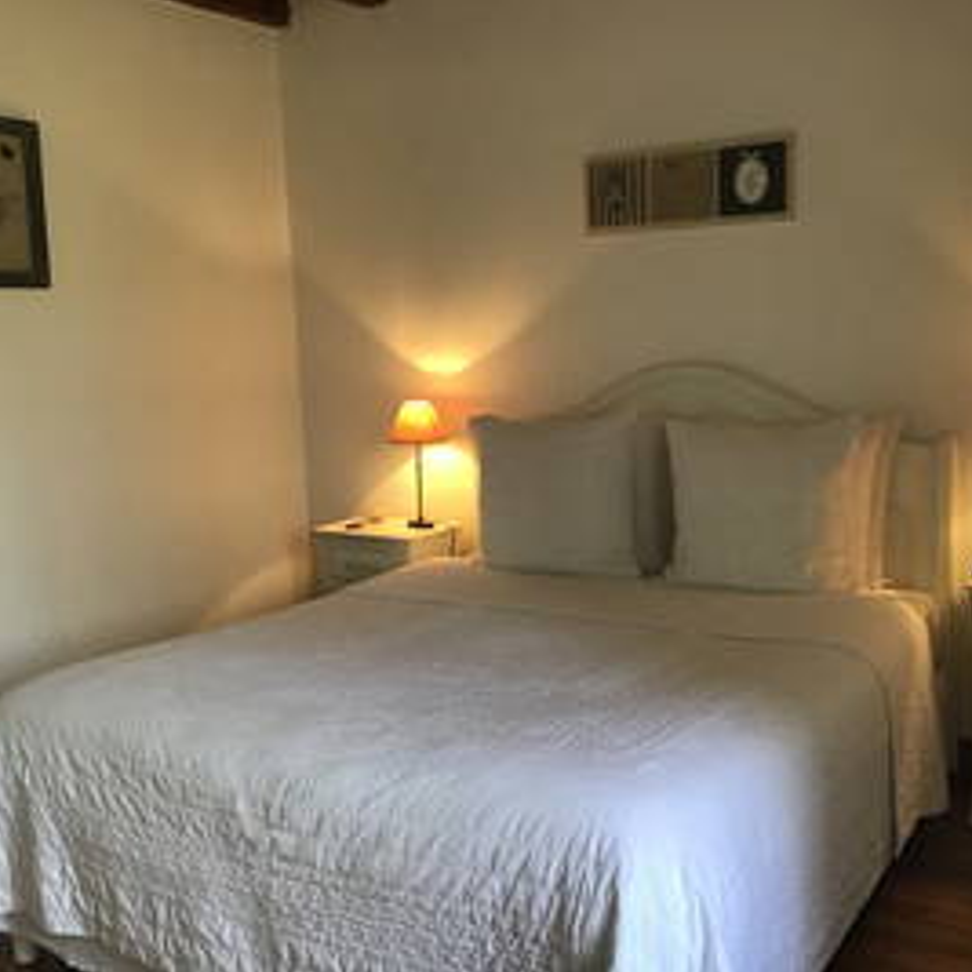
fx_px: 1175
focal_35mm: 37
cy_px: 484
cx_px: 506
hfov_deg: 44.9
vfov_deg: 44.9
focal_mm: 3.3
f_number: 2.4
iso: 100
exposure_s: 1/33
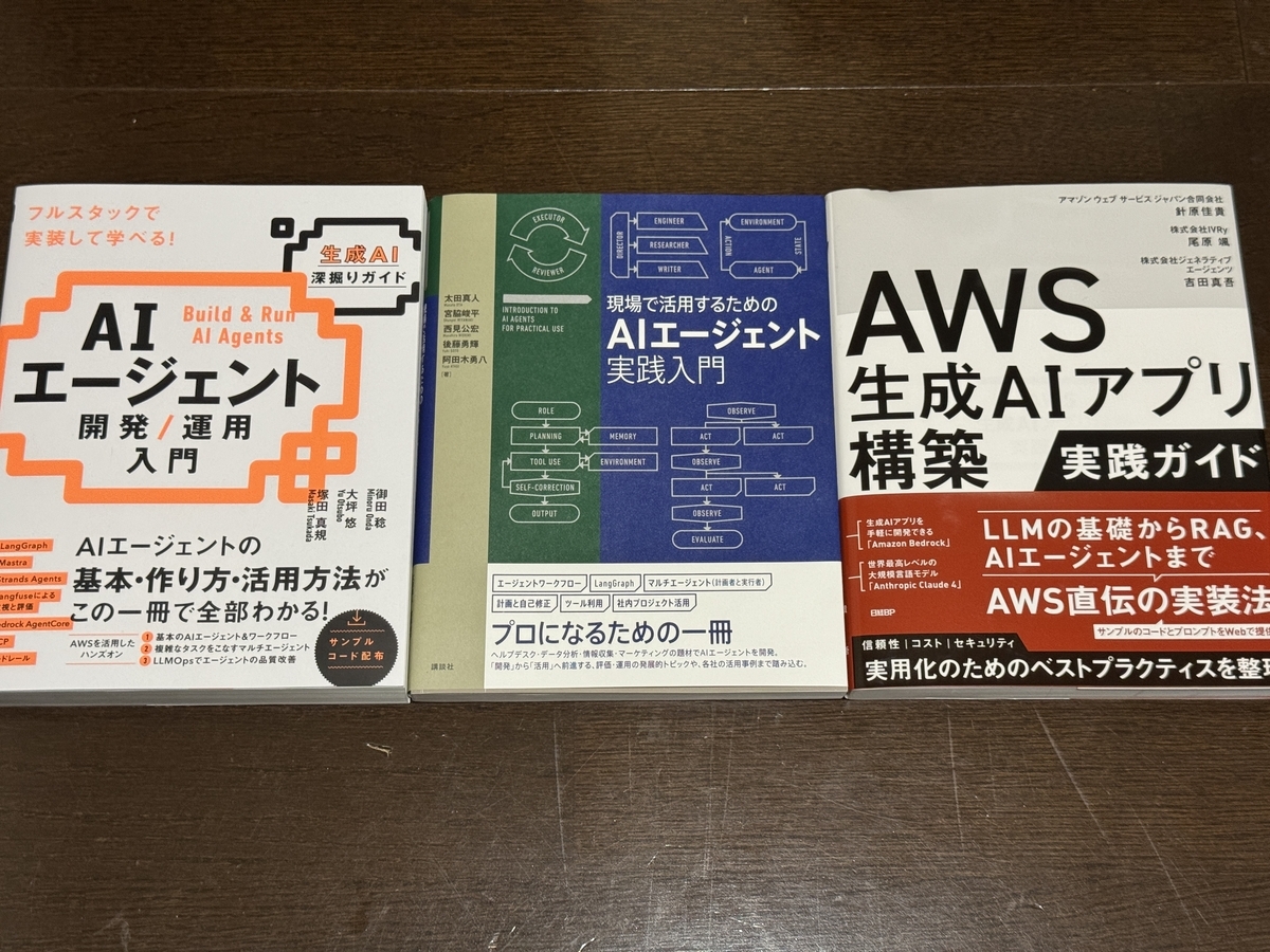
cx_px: 635
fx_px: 1761
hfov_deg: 39.7
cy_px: 476
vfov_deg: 30.3
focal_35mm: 48
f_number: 1.78
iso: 200
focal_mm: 6.76
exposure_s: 1/60
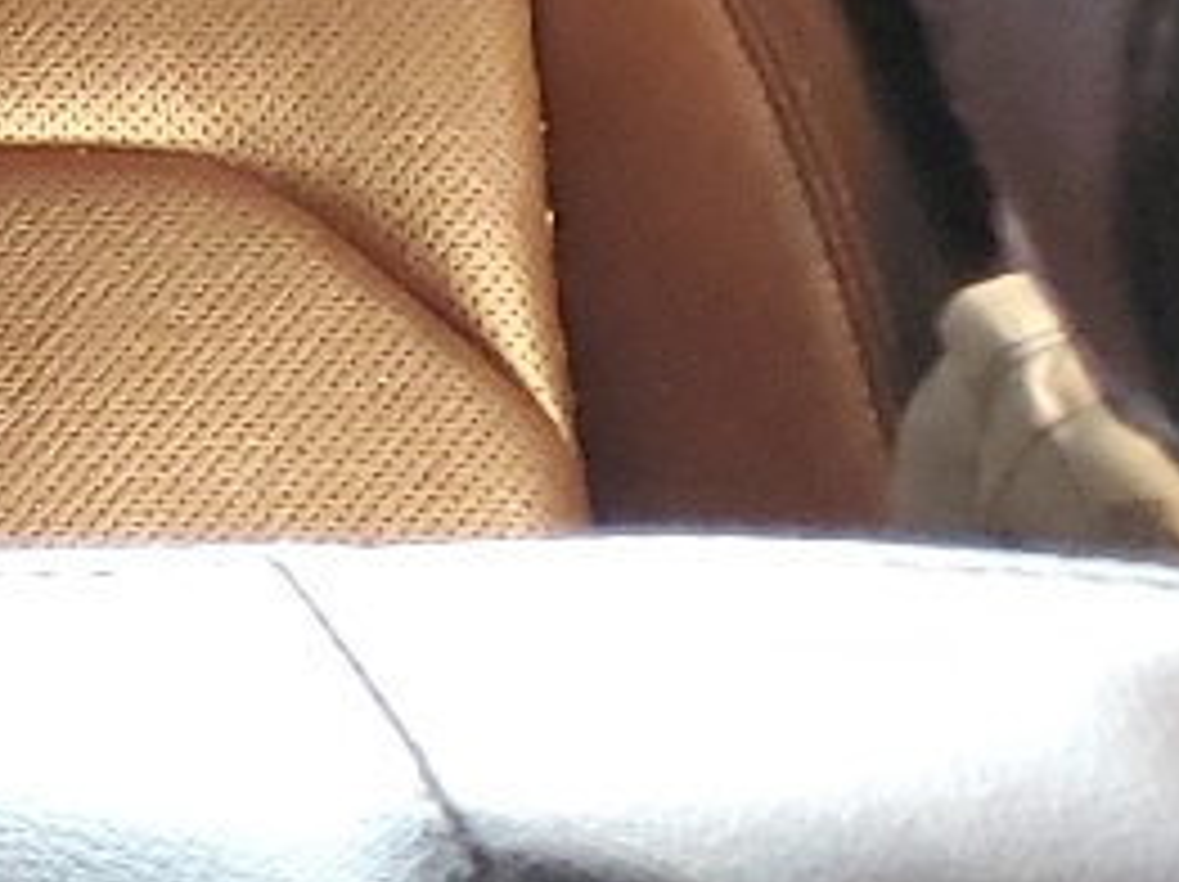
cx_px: -2254
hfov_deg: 9.8
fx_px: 5410
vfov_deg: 9.0
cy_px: -549
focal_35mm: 159
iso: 301
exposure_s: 1/17
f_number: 1.5
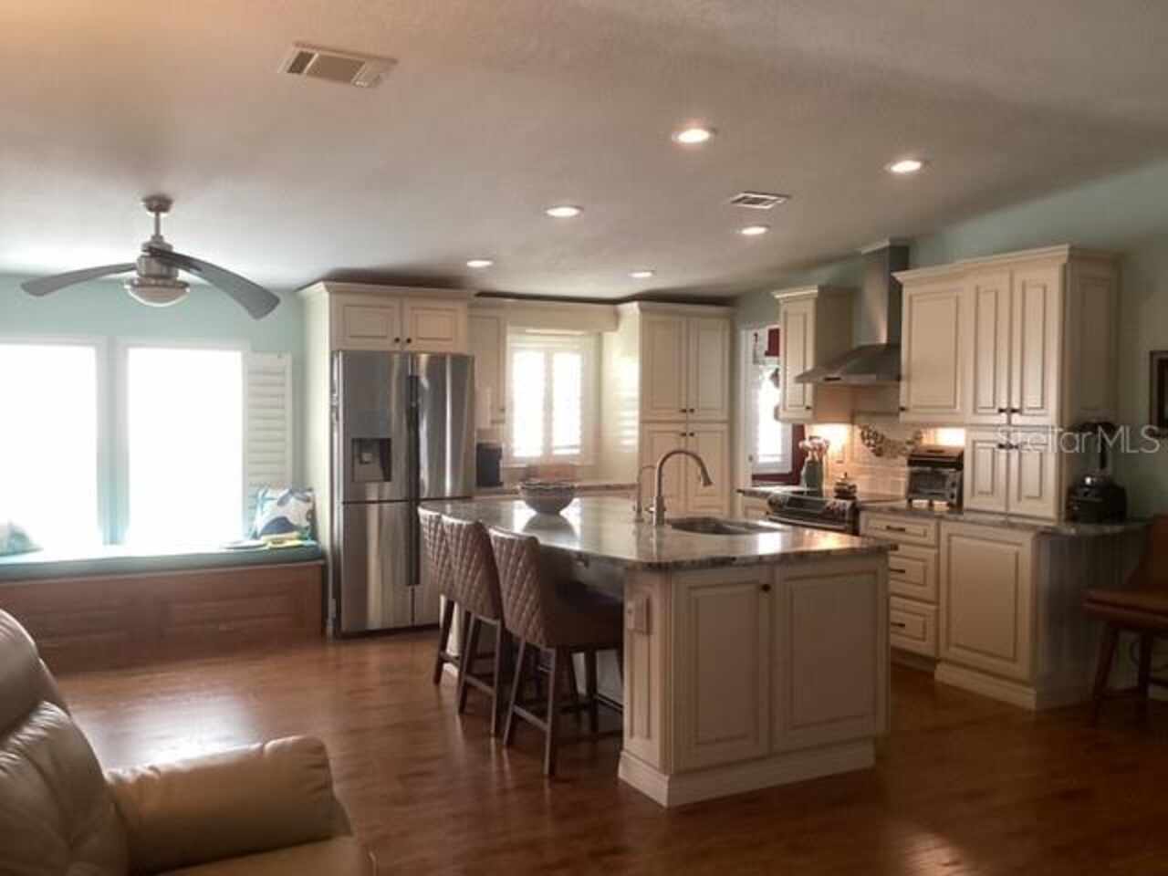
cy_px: 438
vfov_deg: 45.4
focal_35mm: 31
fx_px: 1046
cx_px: 584
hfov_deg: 58.4
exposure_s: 1/60
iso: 200
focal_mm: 3.3
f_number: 2.4
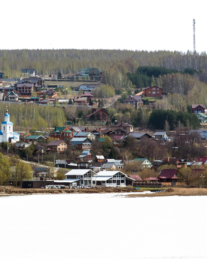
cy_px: 129
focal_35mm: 420
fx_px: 3216
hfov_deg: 3.7
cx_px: 49
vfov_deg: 4.6
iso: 100
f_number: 9
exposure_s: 1/320
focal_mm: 110
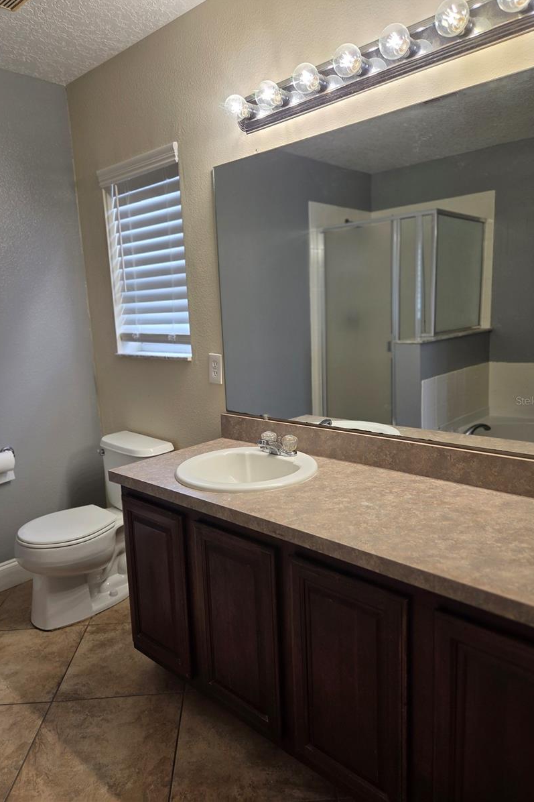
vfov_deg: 73.8
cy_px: 400
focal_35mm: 24
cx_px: 262
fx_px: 534
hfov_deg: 53.1
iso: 80
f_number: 1.8
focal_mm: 5.4
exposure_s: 1/120
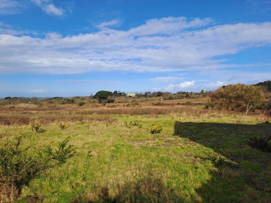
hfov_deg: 69.4
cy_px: 102
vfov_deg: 54.9
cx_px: 136
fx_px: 196
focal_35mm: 25
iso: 32
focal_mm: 4.65
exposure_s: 1/1508
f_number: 1.8
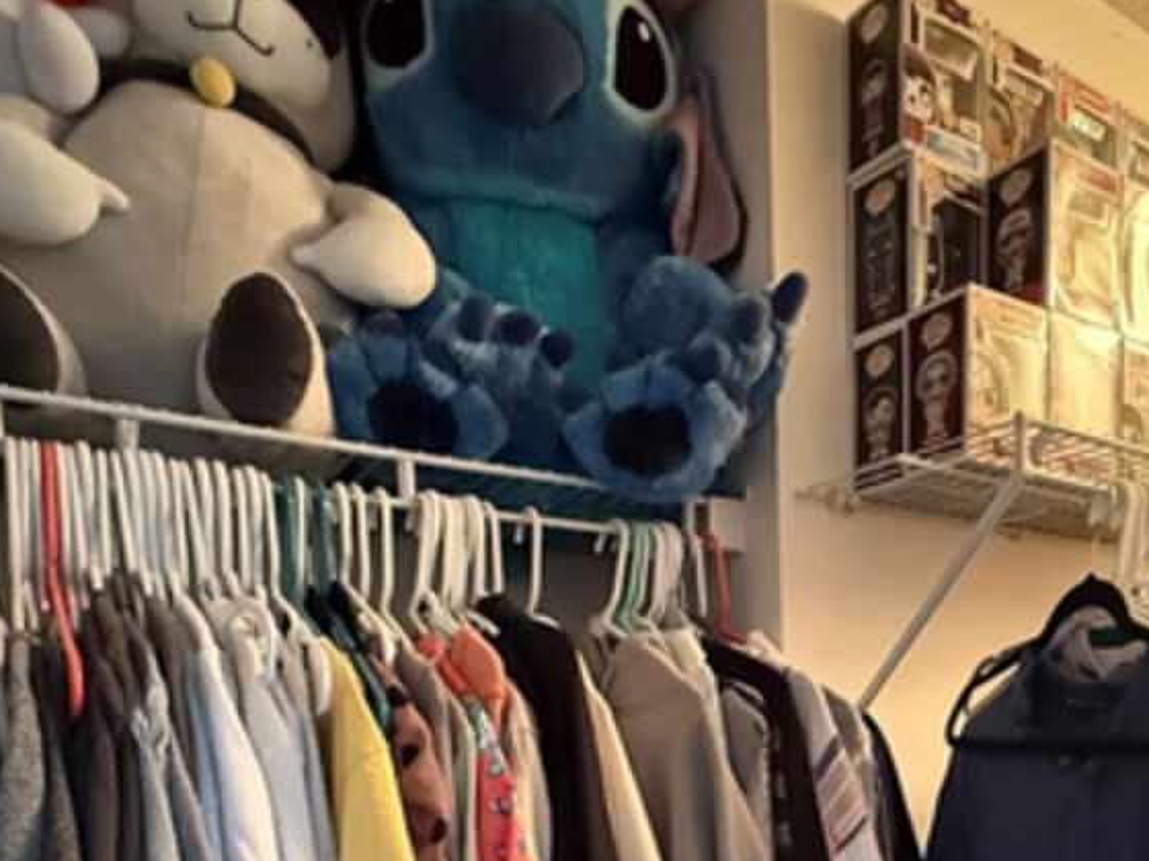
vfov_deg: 37.9
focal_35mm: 32
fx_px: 1062
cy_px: 912
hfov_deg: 55.5
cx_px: 780
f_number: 2.2
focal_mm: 2.22
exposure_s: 1/30
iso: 1600
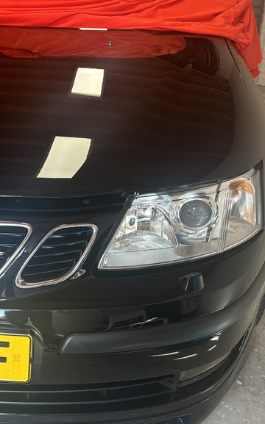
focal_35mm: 51
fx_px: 590
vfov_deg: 39.6
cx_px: 19
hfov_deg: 24.5
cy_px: 193
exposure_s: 1/100
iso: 125
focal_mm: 5.96
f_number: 1.6
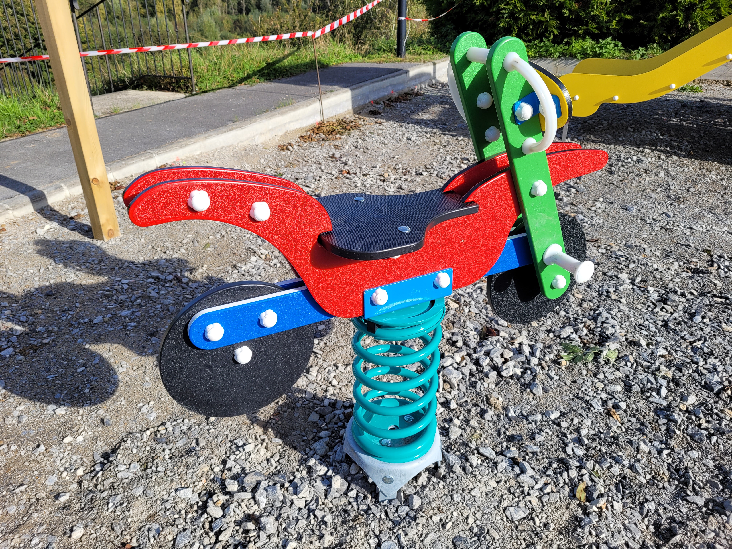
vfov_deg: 53.1
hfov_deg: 67.3
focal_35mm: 26
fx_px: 550
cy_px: 274
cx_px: 366
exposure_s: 1/1746
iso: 40
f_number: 1.8
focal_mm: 5.4
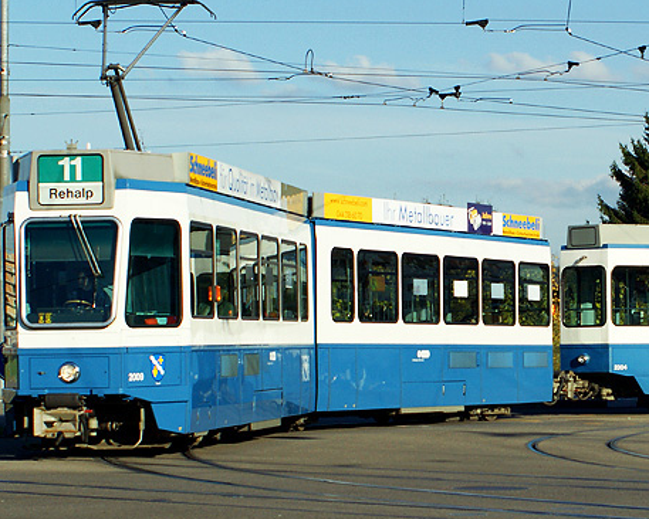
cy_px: 330
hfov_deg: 15.2
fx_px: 2421
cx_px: 525
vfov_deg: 12.2
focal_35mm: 126
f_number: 7.1
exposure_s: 1/500
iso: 200
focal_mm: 40
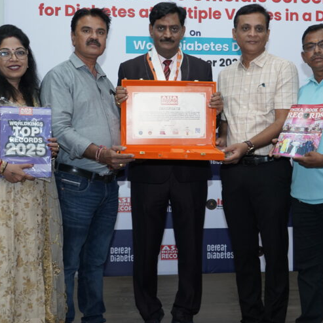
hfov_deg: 28.5
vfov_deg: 28.6
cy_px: 164
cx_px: 200
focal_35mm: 60
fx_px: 633
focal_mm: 34
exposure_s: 1/160
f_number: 4.5
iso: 2000
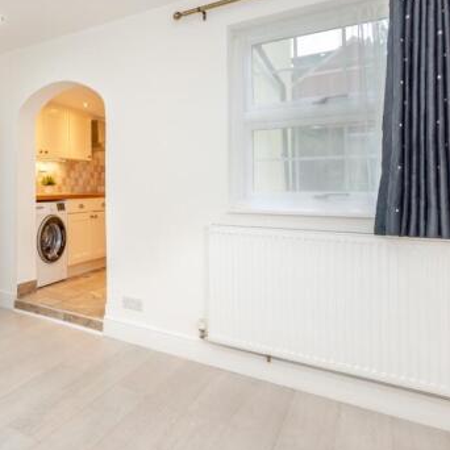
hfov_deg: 52.1
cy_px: 218
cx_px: 29
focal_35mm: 26
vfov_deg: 60.9
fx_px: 382
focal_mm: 16
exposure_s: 1/25
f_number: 6.3
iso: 200
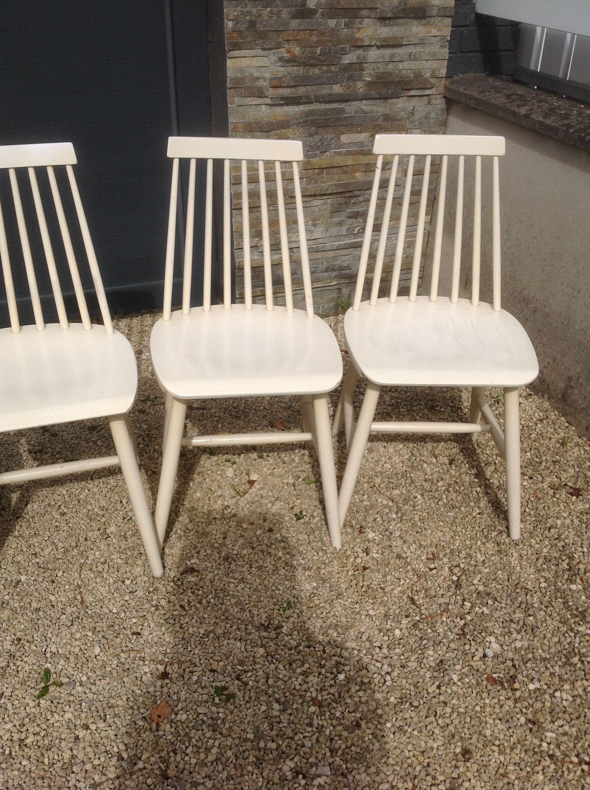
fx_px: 797
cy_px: 395
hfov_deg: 40.6
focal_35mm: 35
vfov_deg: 52.7
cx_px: 295
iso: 50
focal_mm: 4.28
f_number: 2.4
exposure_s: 1/3367
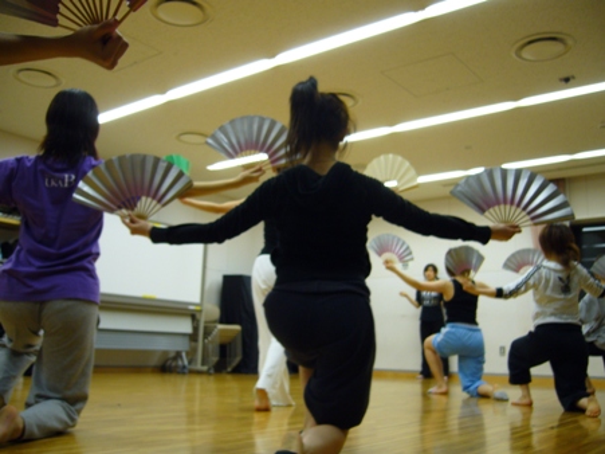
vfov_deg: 40.7
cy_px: 227
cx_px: 302
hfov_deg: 52.6
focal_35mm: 35
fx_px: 612
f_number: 2.8
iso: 100
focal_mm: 5.8
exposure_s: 1/20
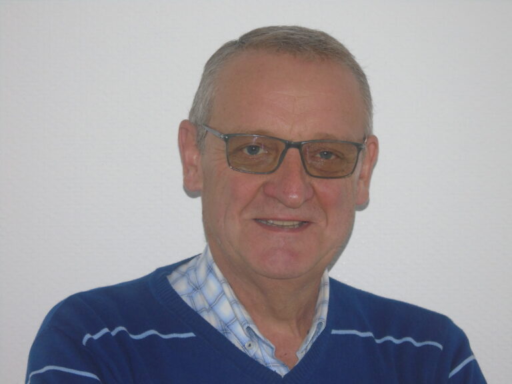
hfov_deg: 10.6
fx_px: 2751
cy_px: 192
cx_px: 256
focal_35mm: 186
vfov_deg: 8.0
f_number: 5
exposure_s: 1/60
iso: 320
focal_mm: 33
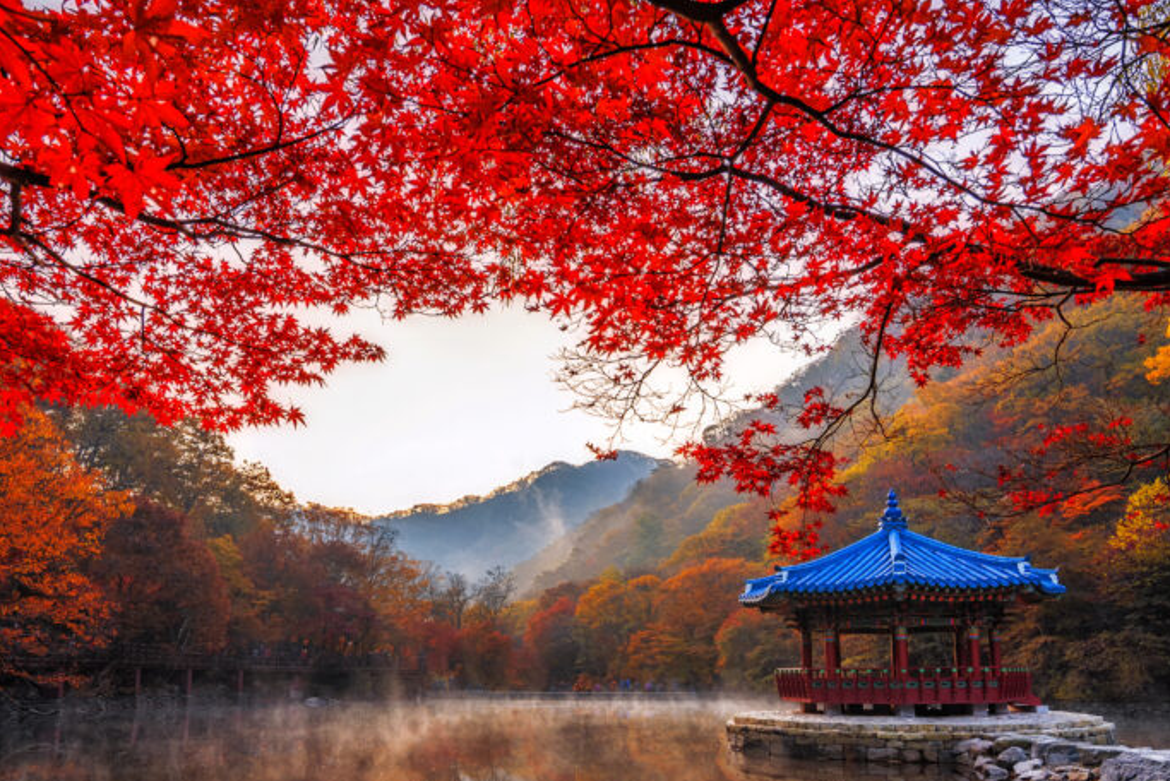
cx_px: 586
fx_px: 878
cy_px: 529
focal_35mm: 27
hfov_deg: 67.4
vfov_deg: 47.1
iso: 100
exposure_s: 1/60
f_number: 8
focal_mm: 18
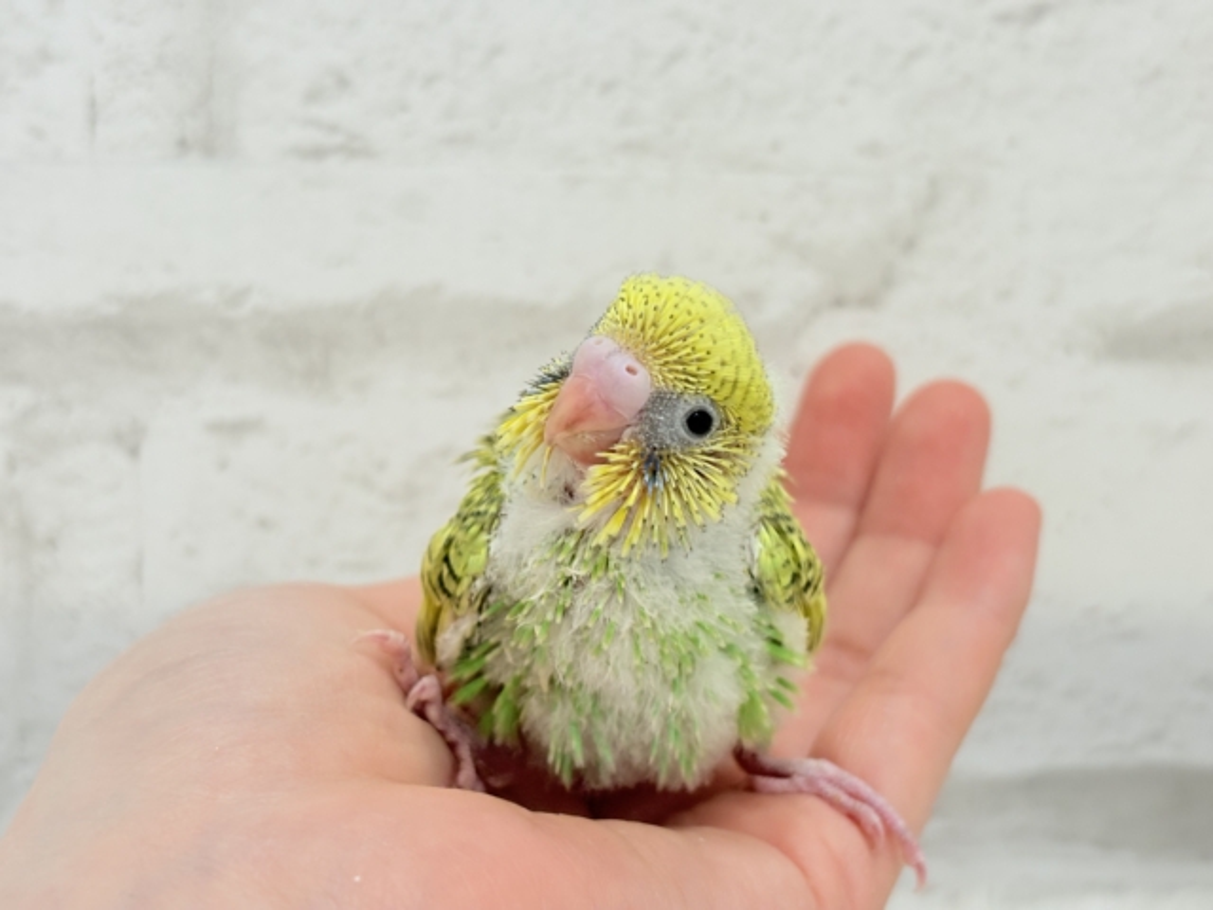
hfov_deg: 36.8
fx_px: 1822
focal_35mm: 52
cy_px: 455
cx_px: 606
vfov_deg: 28.0
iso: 100
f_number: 1.6
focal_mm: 5.96
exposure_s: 1/100
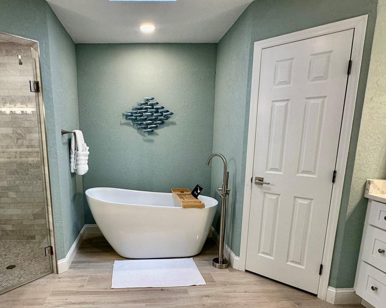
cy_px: 189
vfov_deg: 60.2
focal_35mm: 23
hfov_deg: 71.4
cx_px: 144
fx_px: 263
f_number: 2.2
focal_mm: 2.22
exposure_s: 1/120
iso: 160
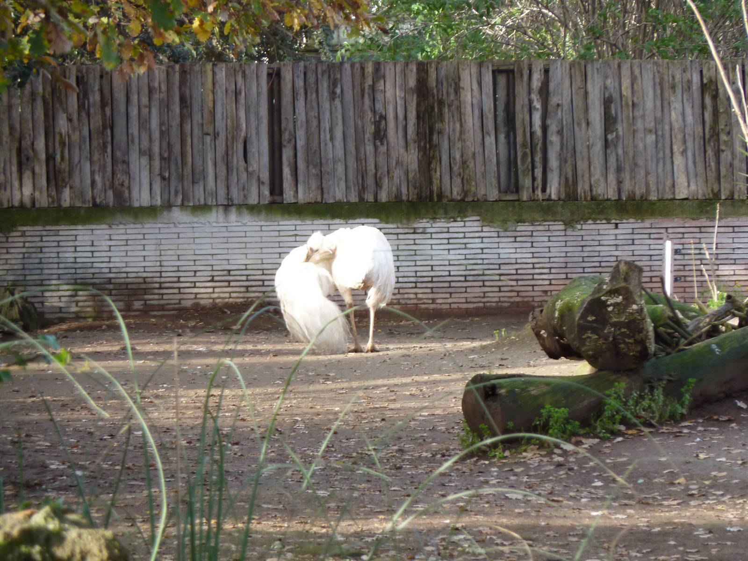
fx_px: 5618
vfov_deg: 5.7
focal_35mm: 260
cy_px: 280
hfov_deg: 7.6
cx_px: 374
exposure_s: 1/100
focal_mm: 42.6
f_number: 4.7
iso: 160
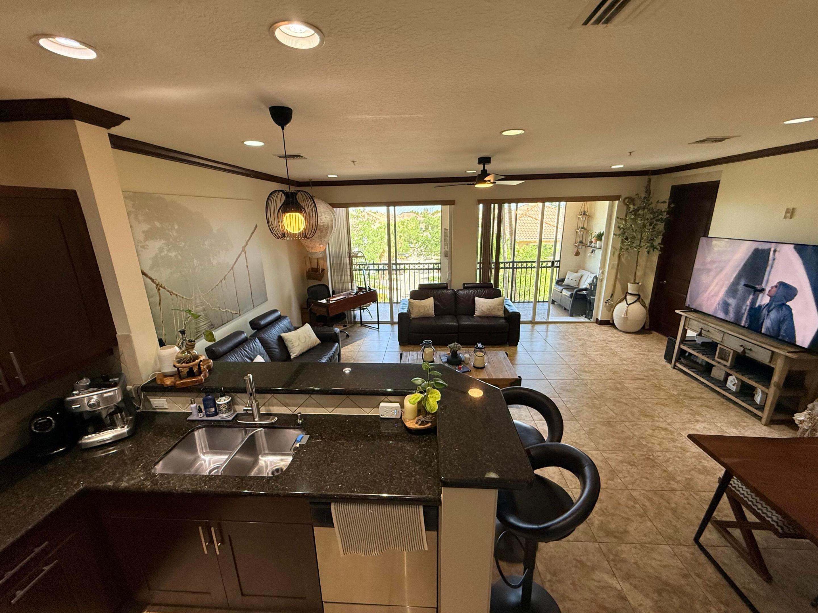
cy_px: 306
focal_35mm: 14
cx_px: 409
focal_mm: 2.22
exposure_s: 1/120
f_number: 2.2
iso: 200
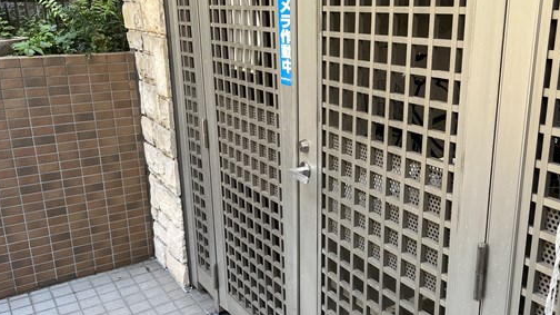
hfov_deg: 54.8
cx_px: 343
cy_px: 175
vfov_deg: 32.8
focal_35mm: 36
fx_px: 534
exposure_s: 1/121
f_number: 1.6
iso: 64
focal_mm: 5.1
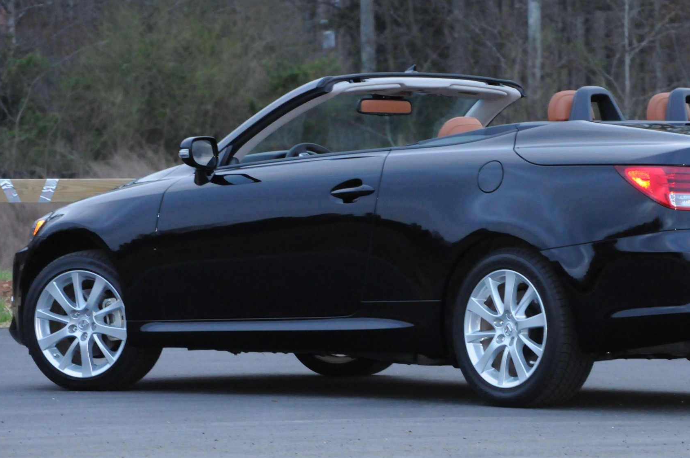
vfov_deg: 6.1
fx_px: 4327
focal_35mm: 226
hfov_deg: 9.1
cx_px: 485
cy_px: 220
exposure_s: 1/60
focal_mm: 102
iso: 2000
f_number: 8
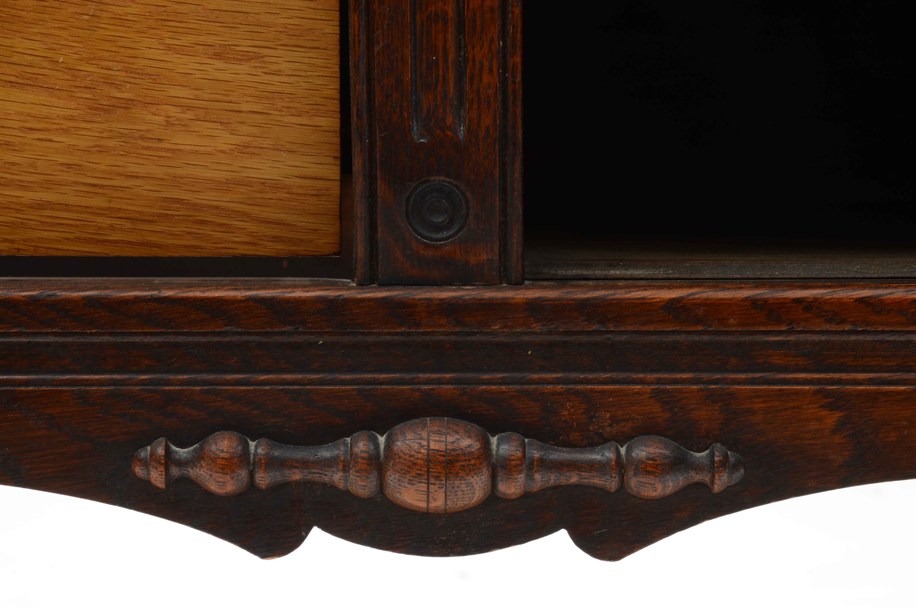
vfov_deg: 11.4
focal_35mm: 120
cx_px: 458
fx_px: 3047
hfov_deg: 17.1
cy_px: 304
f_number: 16
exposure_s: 1/80
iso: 400
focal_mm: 80
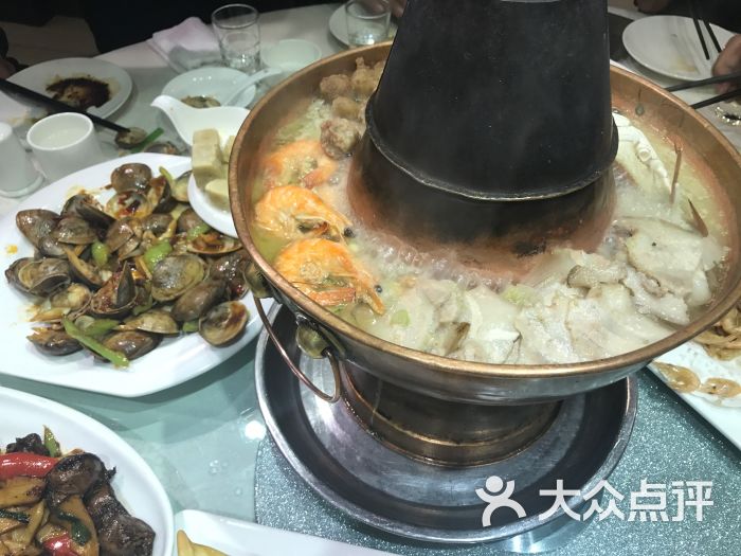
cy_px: 278
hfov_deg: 63.4
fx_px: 599
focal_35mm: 28
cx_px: 370
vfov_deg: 49.7
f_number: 1.8
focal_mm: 3.99
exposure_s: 1/50
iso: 32
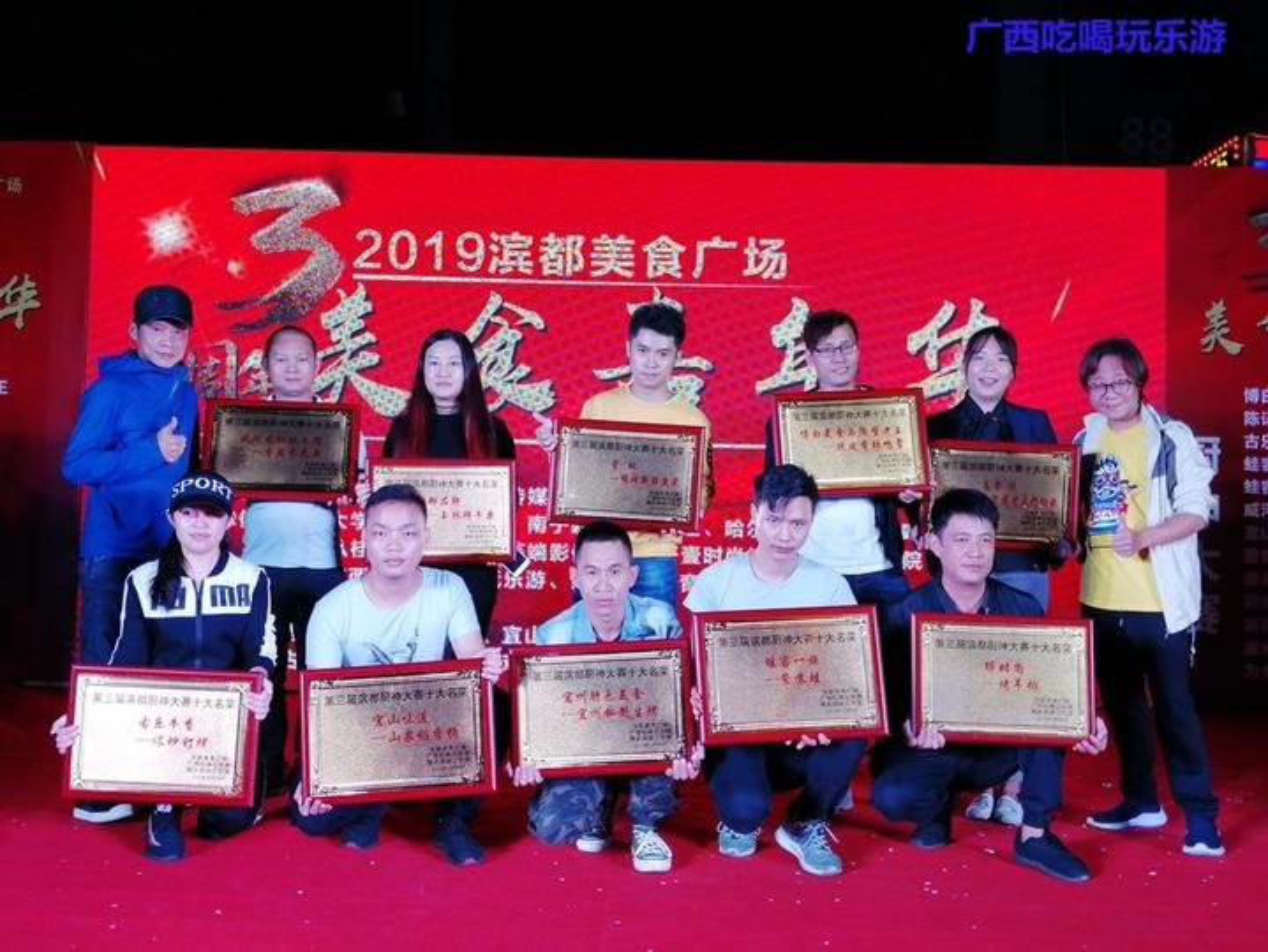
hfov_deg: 53.9
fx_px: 1246
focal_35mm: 34
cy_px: 476
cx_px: 634
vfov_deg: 41.8
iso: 50
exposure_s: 1/100
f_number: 1.8
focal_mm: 3.64
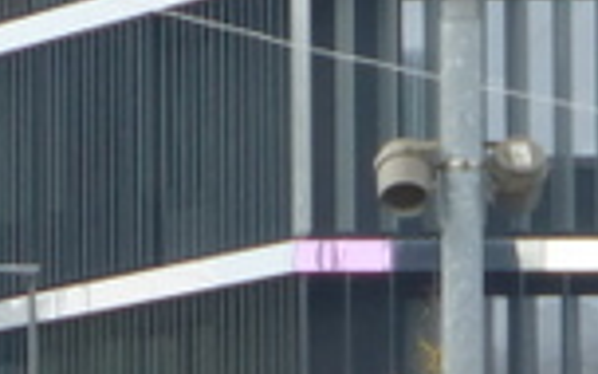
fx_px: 16477
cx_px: -1180
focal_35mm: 1011
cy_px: 866
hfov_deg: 2.1
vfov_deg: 1.3
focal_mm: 25.9
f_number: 5.4
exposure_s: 1/125
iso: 100
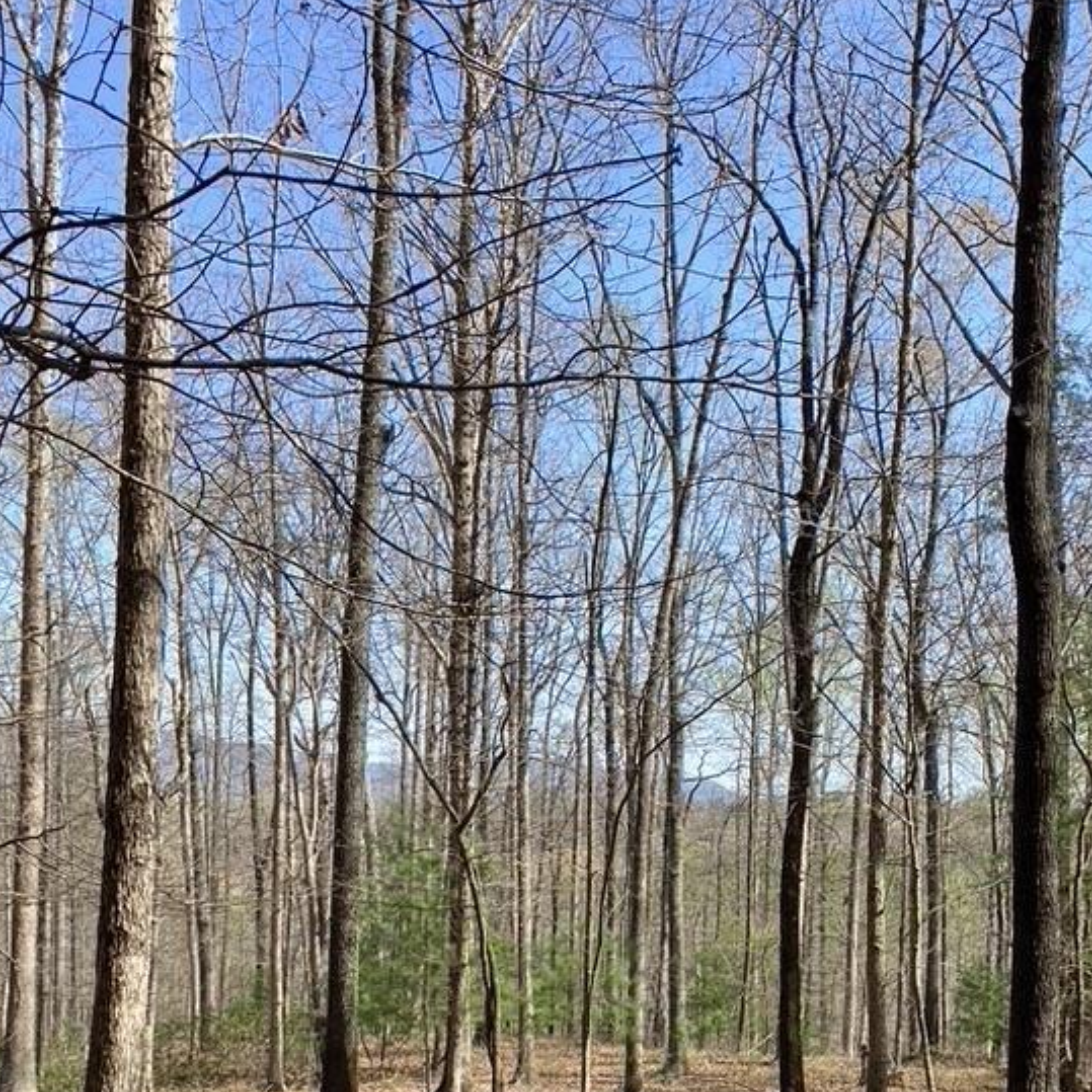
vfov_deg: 35.1
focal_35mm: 47
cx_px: 620
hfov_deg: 36.0
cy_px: 855
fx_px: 1677
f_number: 1.8
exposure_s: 1/783
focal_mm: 3.99
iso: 32
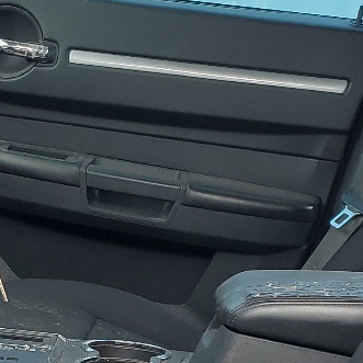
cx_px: 42
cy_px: 315
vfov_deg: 15.5
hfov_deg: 15.5
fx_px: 1317
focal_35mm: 111
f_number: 1.5
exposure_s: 1/345
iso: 50
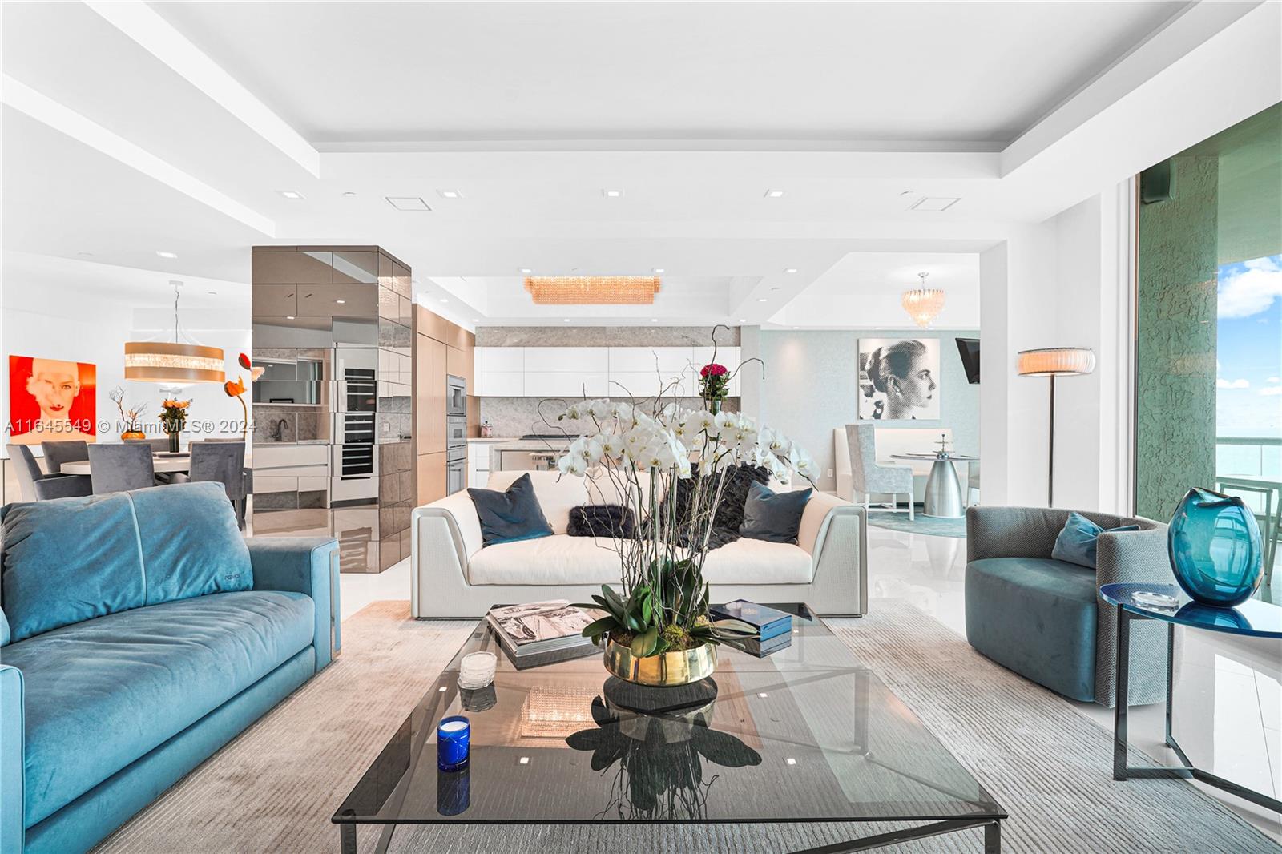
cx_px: 641
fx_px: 570
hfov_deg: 96.7
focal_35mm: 16
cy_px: 427
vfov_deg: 73.7
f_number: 8
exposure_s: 1/60
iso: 200
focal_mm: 16
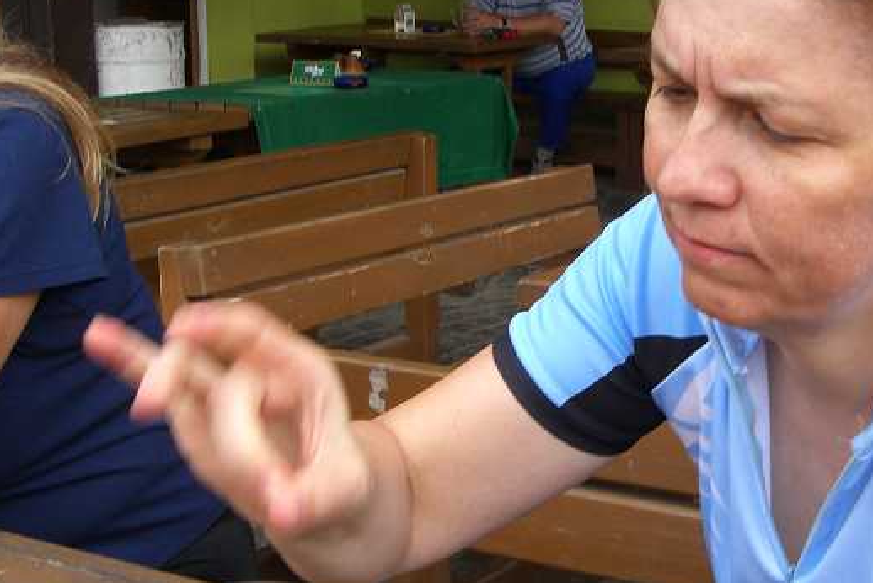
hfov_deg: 32.5
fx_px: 1480
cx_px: 612
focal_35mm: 61
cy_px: 322
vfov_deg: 22.3
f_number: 4.4
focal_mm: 6.3
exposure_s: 1/60
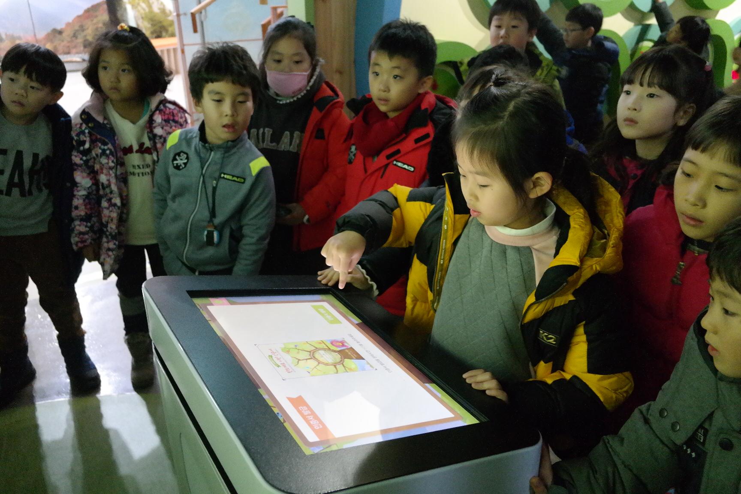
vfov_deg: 43.6
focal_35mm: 30
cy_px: 247
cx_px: 370
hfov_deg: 61.9
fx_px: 617
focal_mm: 20
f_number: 3.5
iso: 3200
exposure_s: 1/40
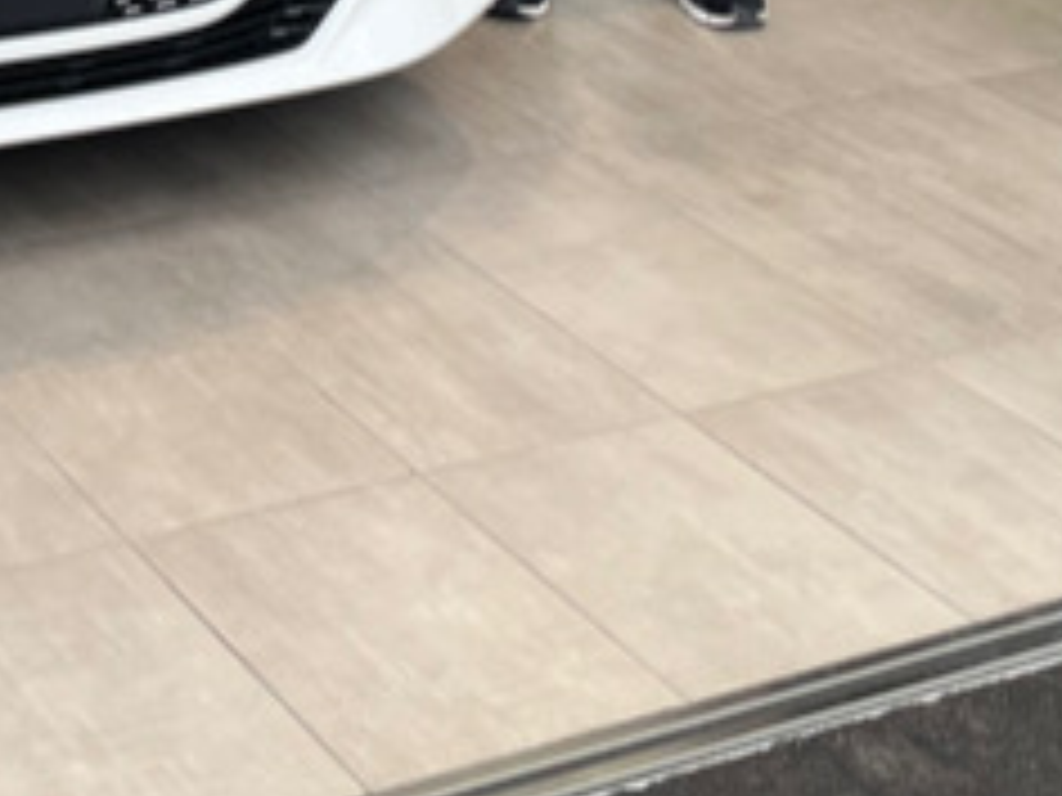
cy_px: -310
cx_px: 130
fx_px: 2884
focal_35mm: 94
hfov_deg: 20.5
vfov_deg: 14.9
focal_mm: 5.1
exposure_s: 1/983
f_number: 1.6
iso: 50
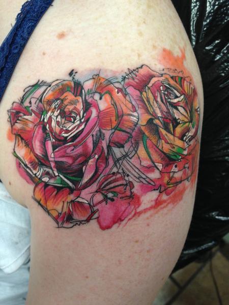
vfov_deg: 55.4
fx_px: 291
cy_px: 152
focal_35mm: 33
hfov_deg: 42.9
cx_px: 114
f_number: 2.4
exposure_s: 1/20
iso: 160
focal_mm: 4.12
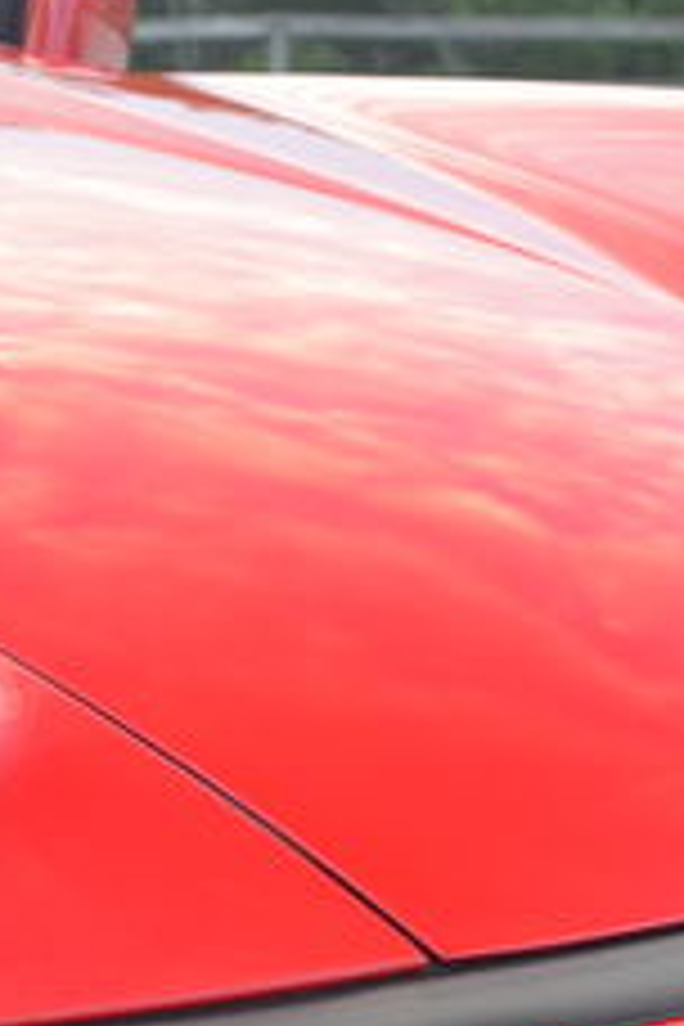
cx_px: 306
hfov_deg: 11.3
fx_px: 3448
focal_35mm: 121
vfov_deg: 16.6
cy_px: 1008
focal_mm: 24
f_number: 3.8
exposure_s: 1/60
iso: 800
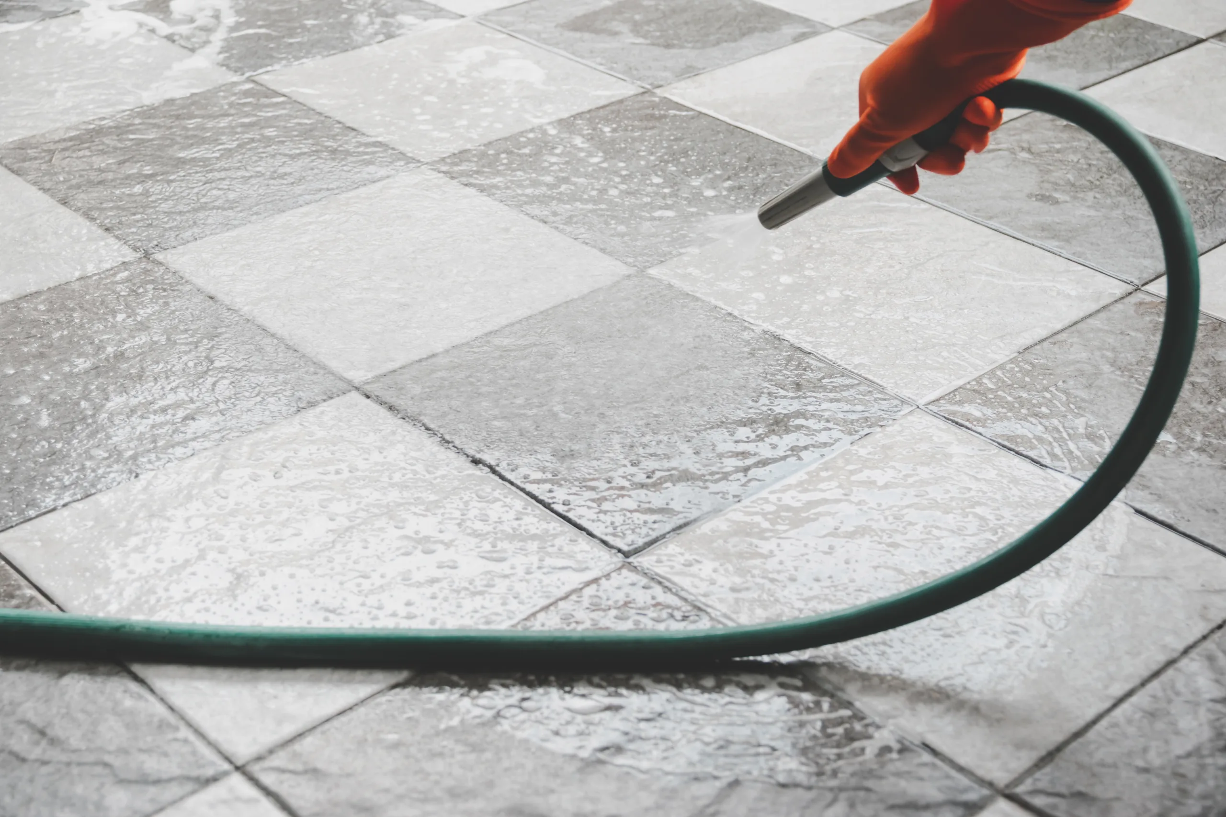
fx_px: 1737
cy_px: 408
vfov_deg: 26.5
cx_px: 613
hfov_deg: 38.9
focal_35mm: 51
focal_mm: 34
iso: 200
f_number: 4.5
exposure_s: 1/320
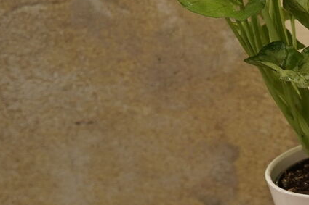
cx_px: 588
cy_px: 338
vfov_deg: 10.0
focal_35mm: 131
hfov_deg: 13.7
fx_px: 1124
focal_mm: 29
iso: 320
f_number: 4
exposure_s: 1/125
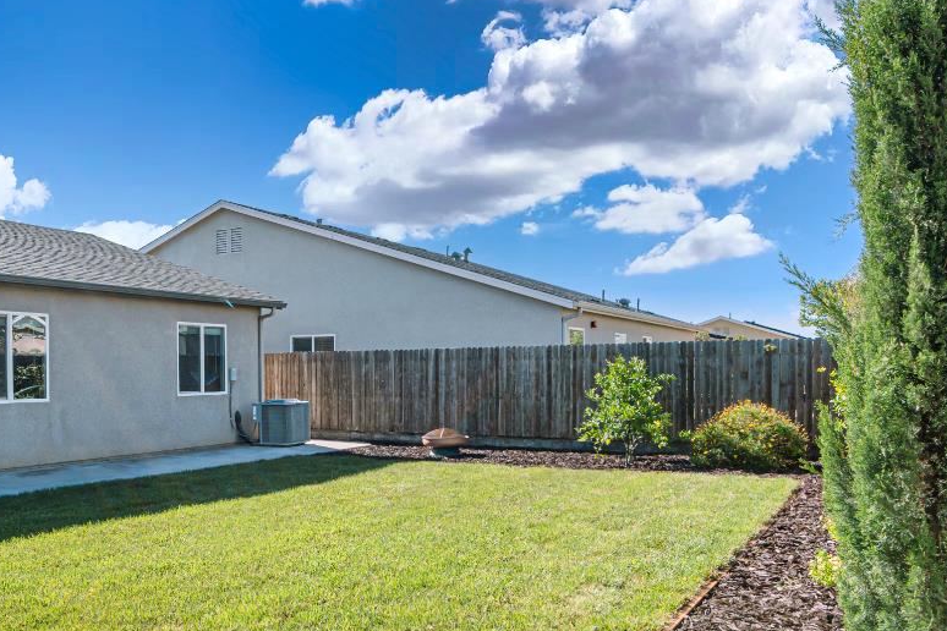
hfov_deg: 57.8
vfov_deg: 40.9
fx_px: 841
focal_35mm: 32
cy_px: 385
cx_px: 335
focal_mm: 11
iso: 100
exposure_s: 1/320
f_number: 6.3
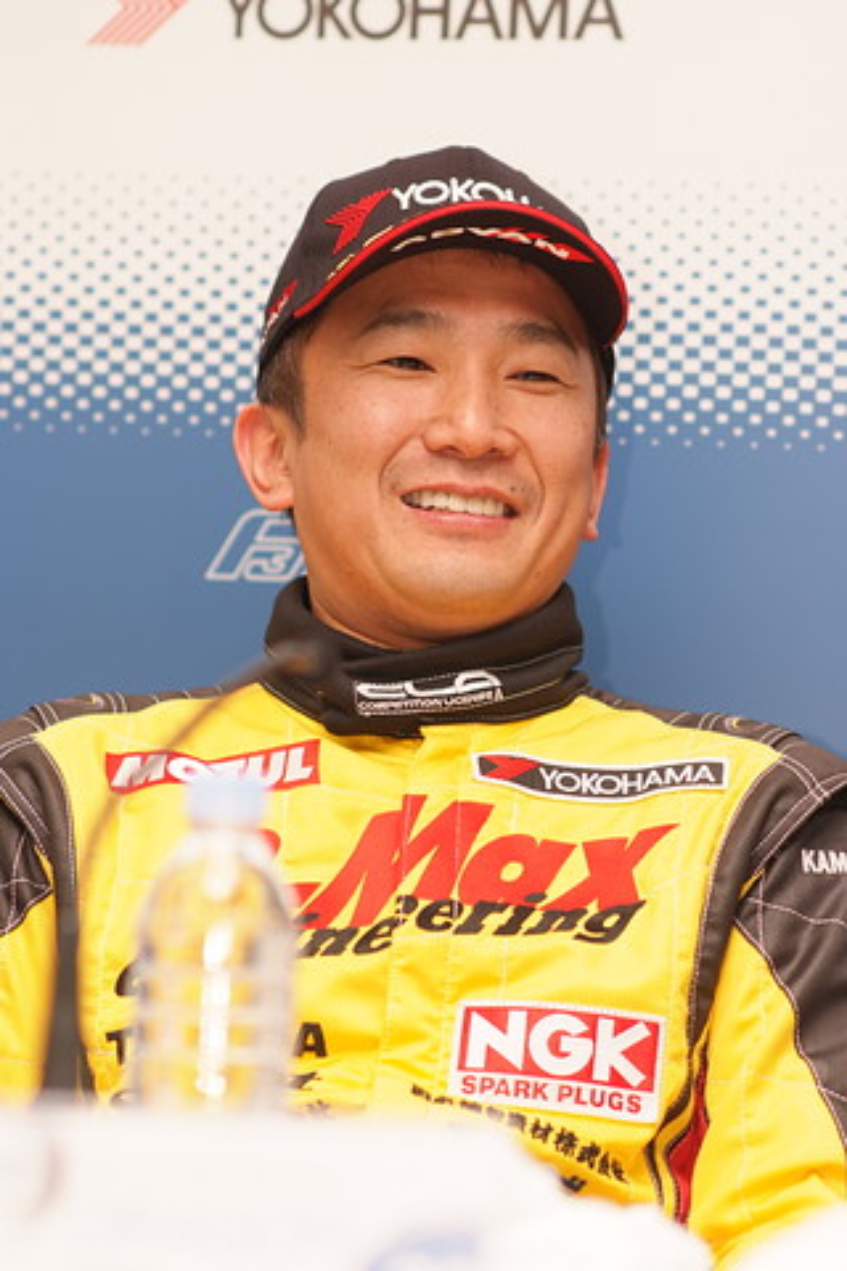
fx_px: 5576
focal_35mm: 158
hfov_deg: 8.7
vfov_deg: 13.0
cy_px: 636
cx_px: 424
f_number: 2.8
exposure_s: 1/125
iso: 200
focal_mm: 105
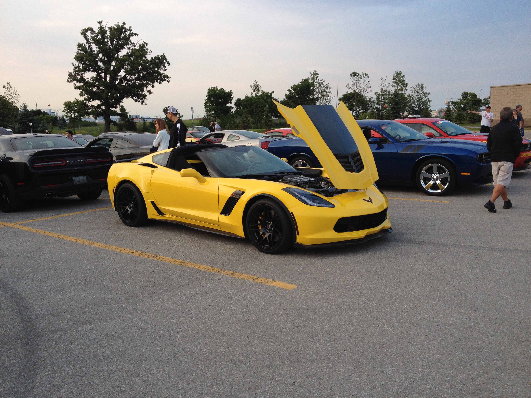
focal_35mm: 35
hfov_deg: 52.6
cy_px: 199
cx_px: 266
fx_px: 537
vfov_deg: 40.7
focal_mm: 4.28
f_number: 2.4
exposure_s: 1/120
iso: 64
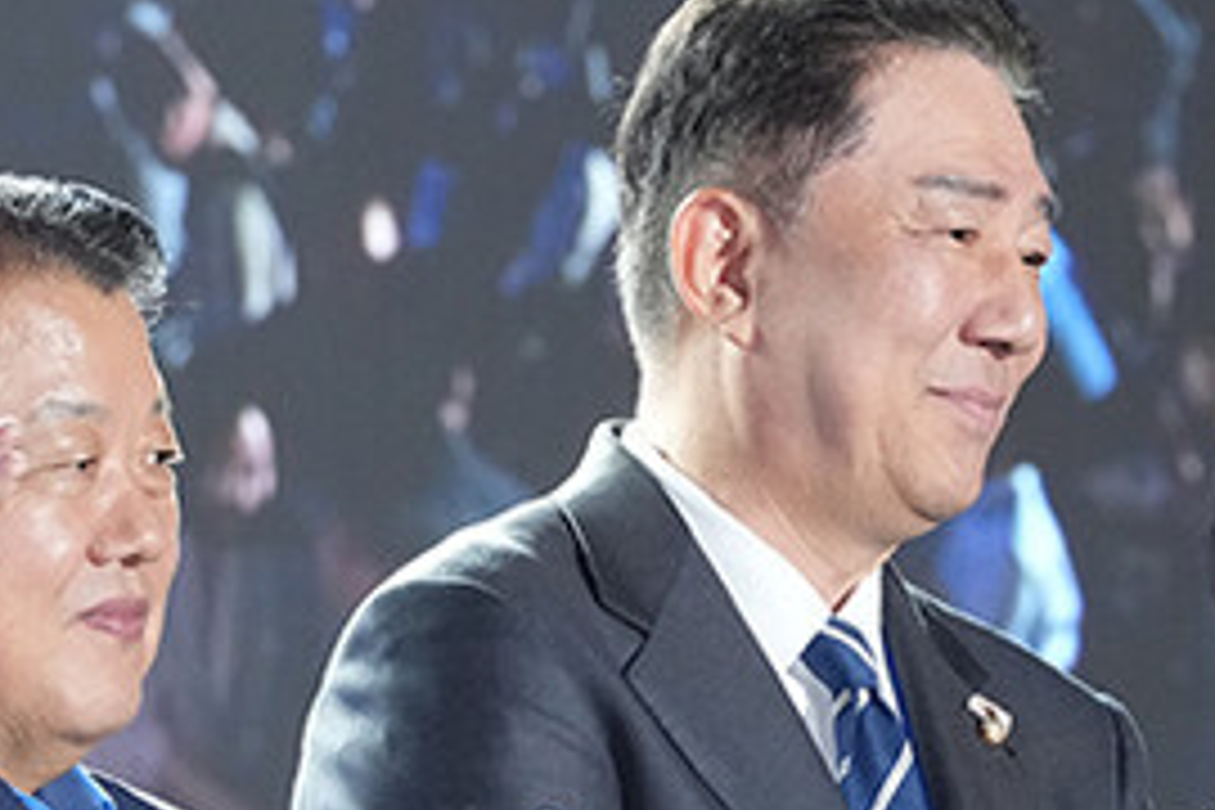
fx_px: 23961
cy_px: 932
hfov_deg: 2.9
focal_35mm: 710
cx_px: 806
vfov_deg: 1.9
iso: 3200
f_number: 8
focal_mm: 200
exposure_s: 1/160
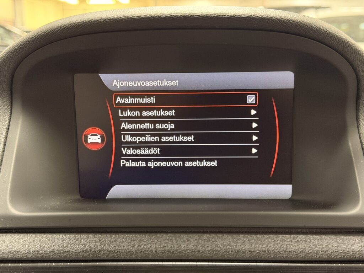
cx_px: 182
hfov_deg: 39.7
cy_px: 136
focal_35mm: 48
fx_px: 505
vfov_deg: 30.3
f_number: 1.78
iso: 500
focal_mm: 6.76
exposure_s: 1/25
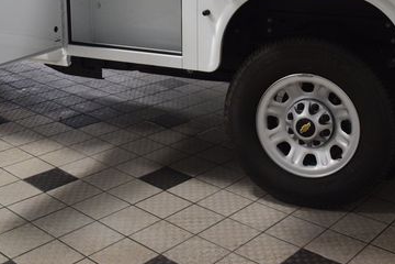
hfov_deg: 40.4
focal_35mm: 48
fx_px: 527
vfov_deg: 27.2
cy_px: 32
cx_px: 276
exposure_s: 1/60
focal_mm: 18
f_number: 6.3
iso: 1600
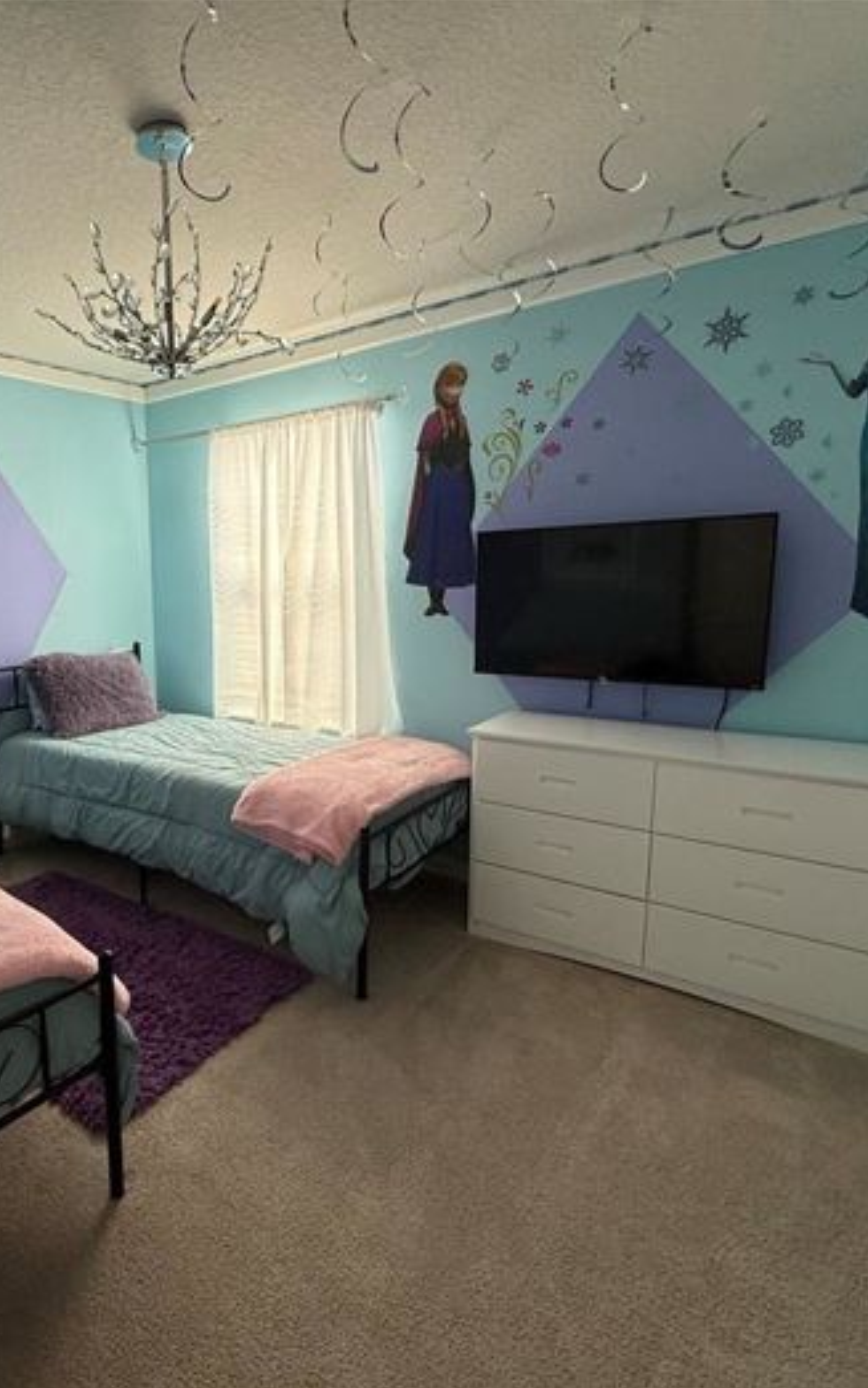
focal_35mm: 20
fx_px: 757
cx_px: 238
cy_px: 698
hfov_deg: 57.2
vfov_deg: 85.1
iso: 100
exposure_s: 1/99
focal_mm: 2.22
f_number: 2.2
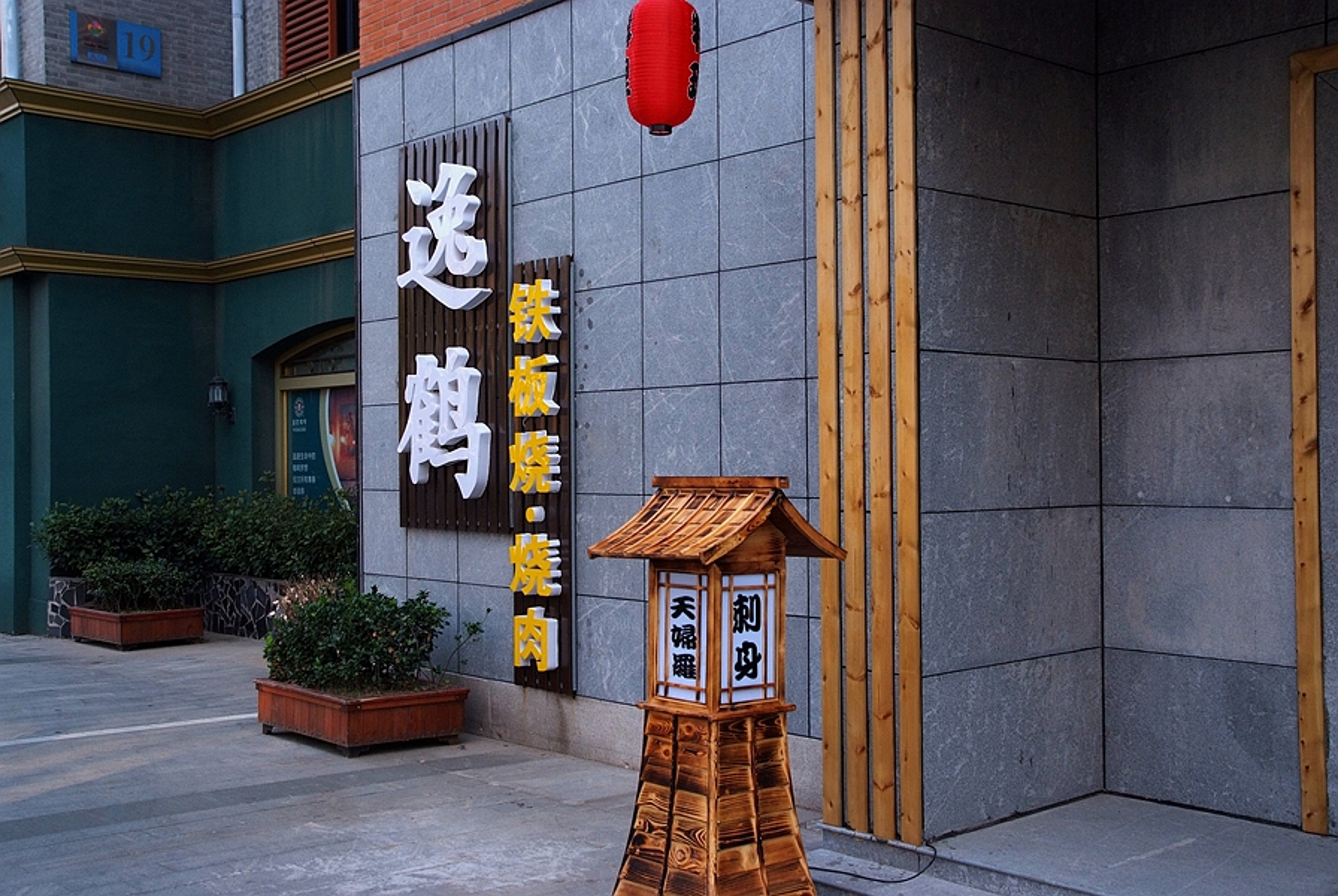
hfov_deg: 41.1
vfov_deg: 28.2
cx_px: 669
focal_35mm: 48
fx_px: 1786
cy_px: 448
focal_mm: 32
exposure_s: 1/285
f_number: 7.1
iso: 400
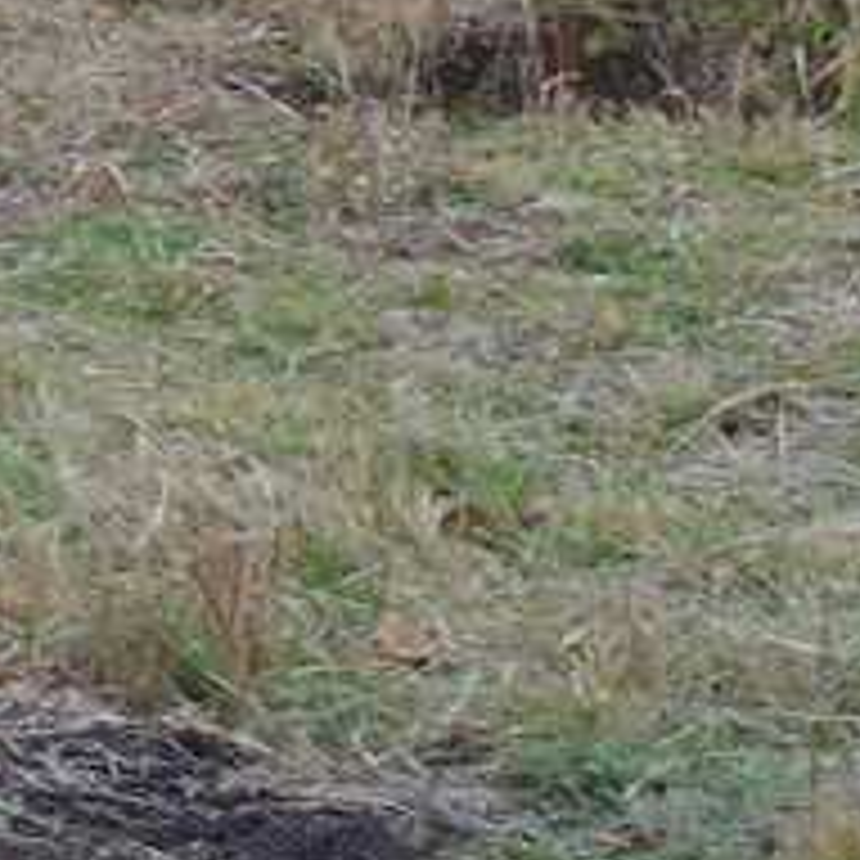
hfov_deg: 4.2
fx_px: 11243
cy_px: -626
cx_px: -1603
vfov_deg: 4.3
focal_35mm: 400
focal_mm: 50
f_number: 11
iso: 200
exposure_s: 1/100
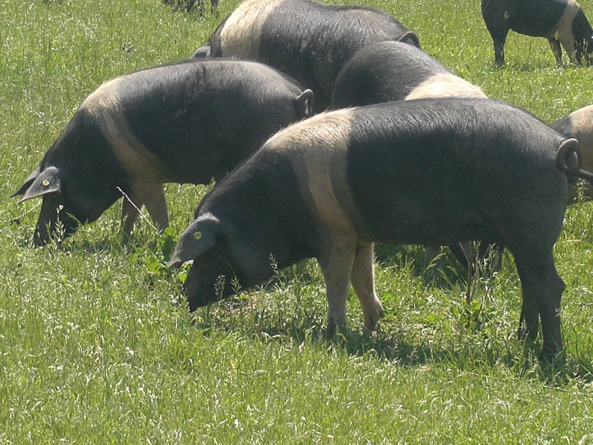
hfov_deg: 8.9
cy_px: 143
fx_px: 3803
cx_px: 273
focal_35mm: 222
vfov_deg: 6.7
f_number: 5.4
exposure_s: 1/250
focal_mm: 18.9
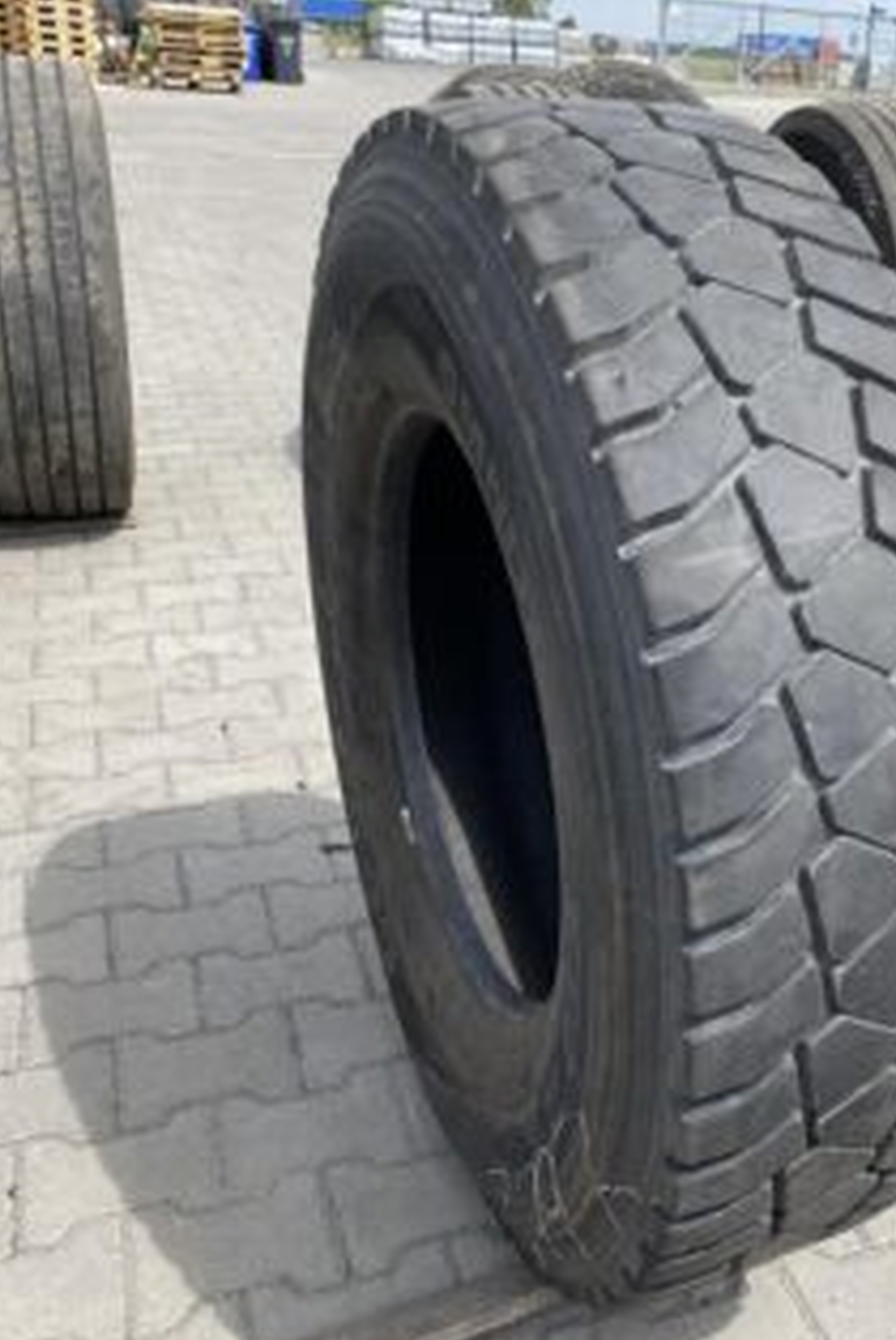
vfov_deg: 51.8
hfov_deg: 35.2
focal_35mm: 37
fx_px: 1378
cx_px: 678
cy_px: 685
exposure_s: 1/1996
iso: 32
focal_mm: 4.25
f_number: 1.8
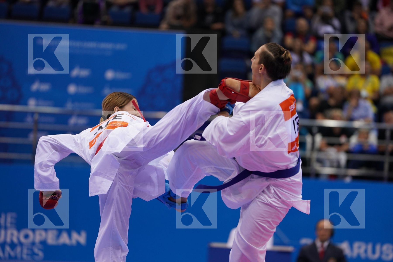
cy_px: 131
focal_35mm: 200
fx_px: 2183
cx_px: 196
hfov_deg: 10.3
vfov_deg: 6.9
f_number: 2.8
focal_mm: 200
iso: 1000
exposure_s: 1/1000
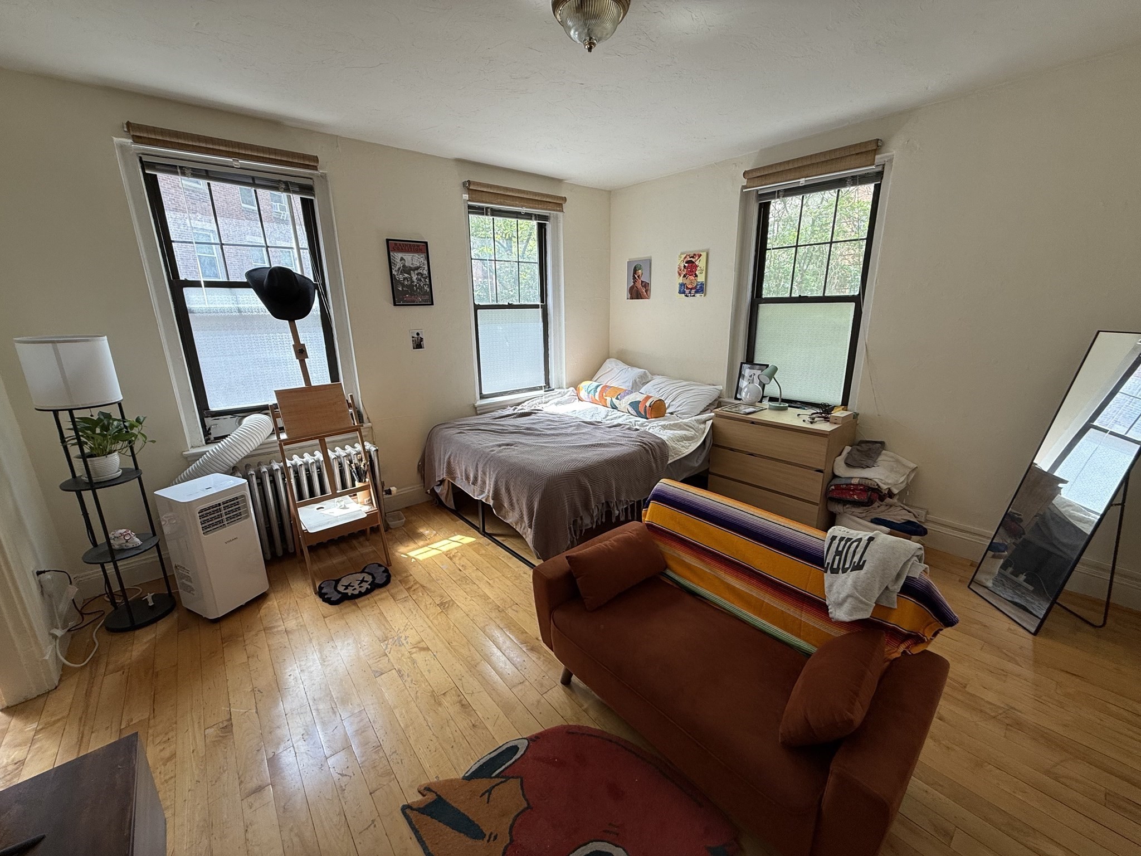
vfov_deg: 85.7
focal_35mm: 14
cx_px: 570
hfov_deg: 102.1
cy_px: 428
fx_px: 461
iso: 64
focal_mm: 2.22
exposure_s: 1/99
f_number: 2.2
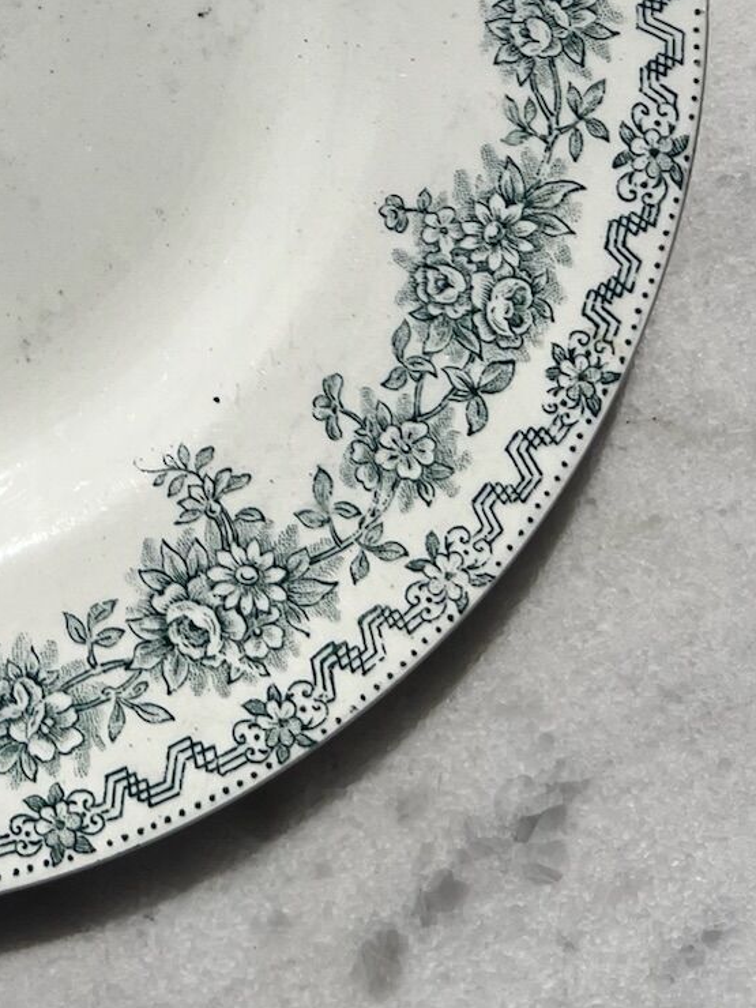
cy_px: -45
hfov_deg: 18.9
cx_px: -245
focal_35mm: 72
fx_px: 2097
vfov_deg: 25.4
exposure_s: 1/19231
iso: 40
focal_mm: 5.7
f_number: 1.5
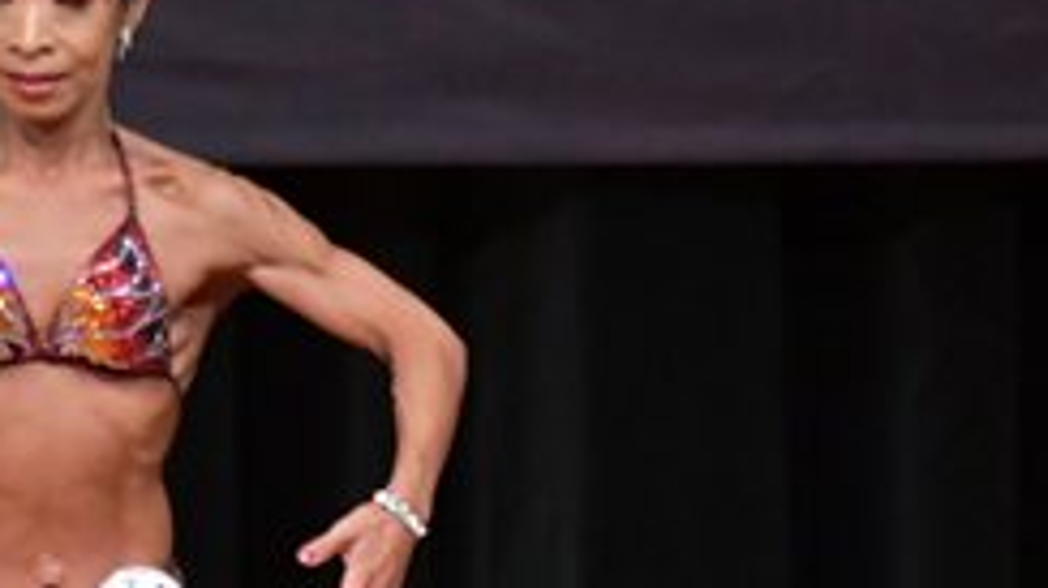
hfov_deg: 2.3
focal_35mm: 948
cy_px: 768
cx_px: 865
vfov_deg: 1.3
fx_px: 26332
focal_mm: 190
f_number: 5.6
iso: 5000
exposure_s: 1/400
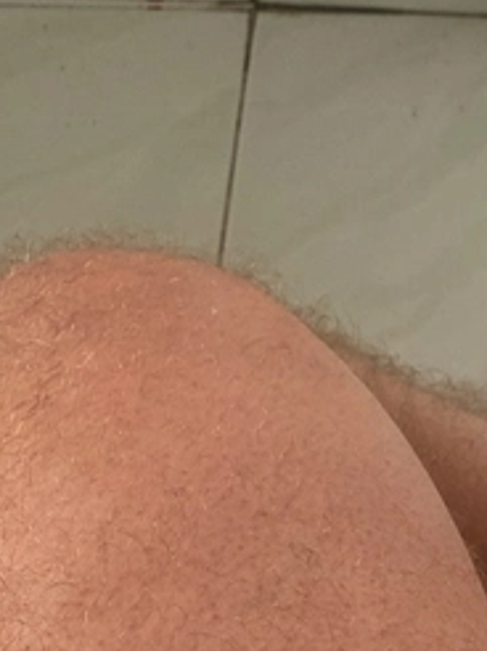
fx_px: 1654
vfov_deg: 21.2
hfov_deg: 15.3
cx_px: 770
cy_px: 709
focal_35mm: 88
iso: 50
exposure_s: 1/121
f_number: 1.8
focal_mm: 4.25
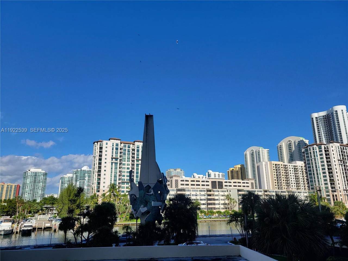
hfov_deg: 67.3
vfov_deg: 53.1
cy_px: 130
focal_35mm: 26
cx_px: 174
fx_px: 261
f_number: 1.8
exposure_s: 1/2664
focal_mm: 5.4
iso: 40
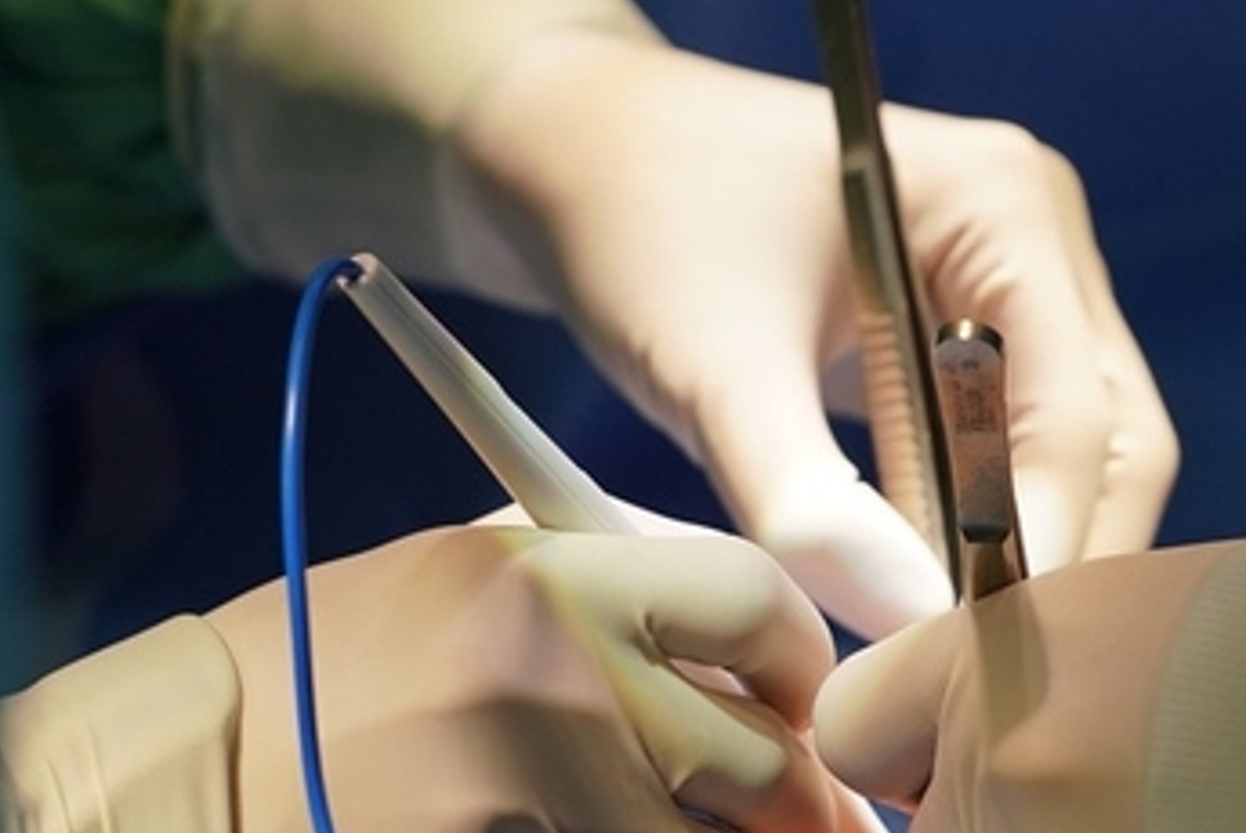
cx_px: 569
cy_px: 576
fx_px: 16107
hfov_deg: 4.4
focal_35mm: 465
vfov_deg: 3.0
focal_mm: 200
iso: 400
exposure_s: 1/500
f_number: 4.5
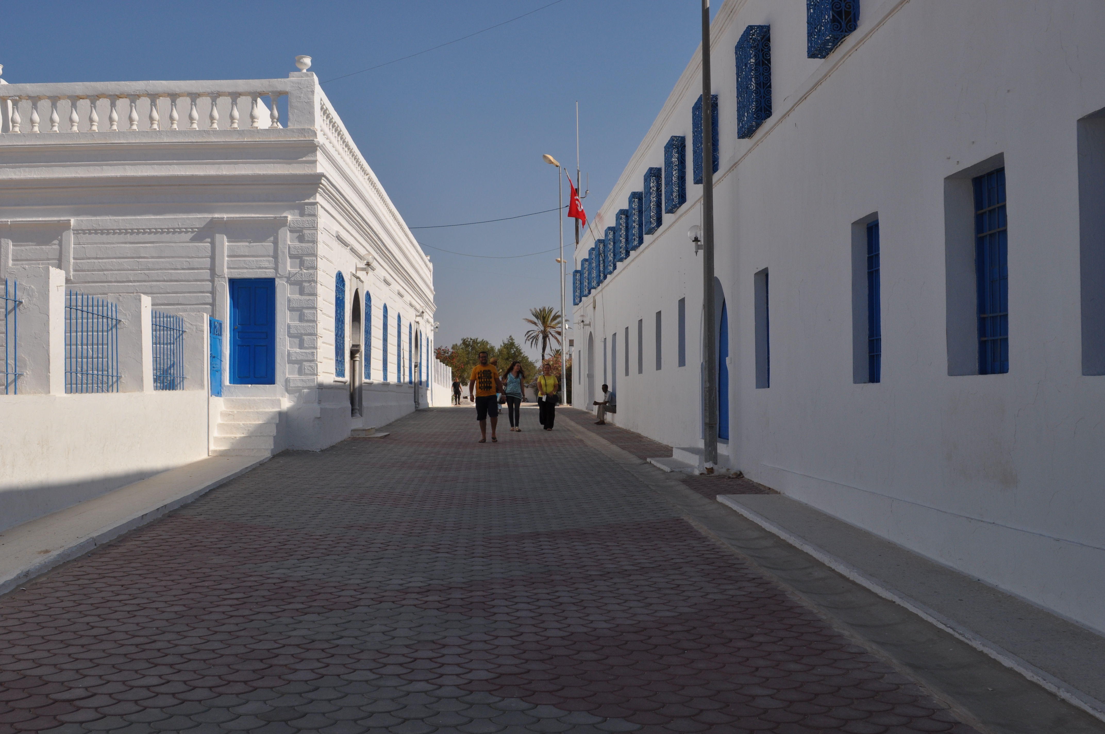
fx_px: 1104
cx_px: 552
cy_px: 367
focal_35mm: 36
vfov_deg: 36.8
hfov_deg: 53.2
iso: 200
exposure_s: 1/500
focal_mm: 24
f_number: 11
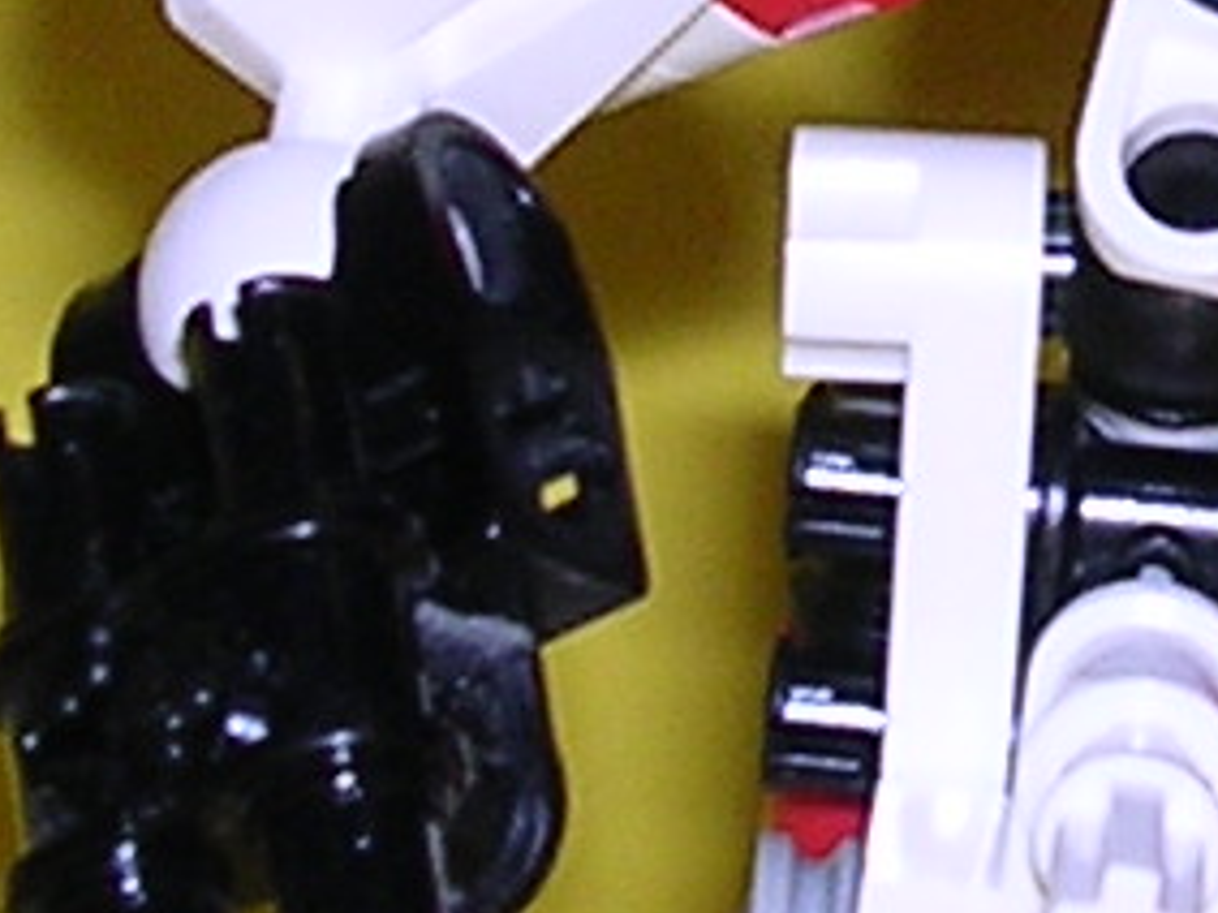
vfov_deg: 5.4
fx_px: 9672
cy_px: -254
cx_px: 1343
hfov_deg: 7.2
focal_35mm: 275
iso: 100
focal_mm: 5.8
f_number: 2.8
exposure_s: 1/60.1
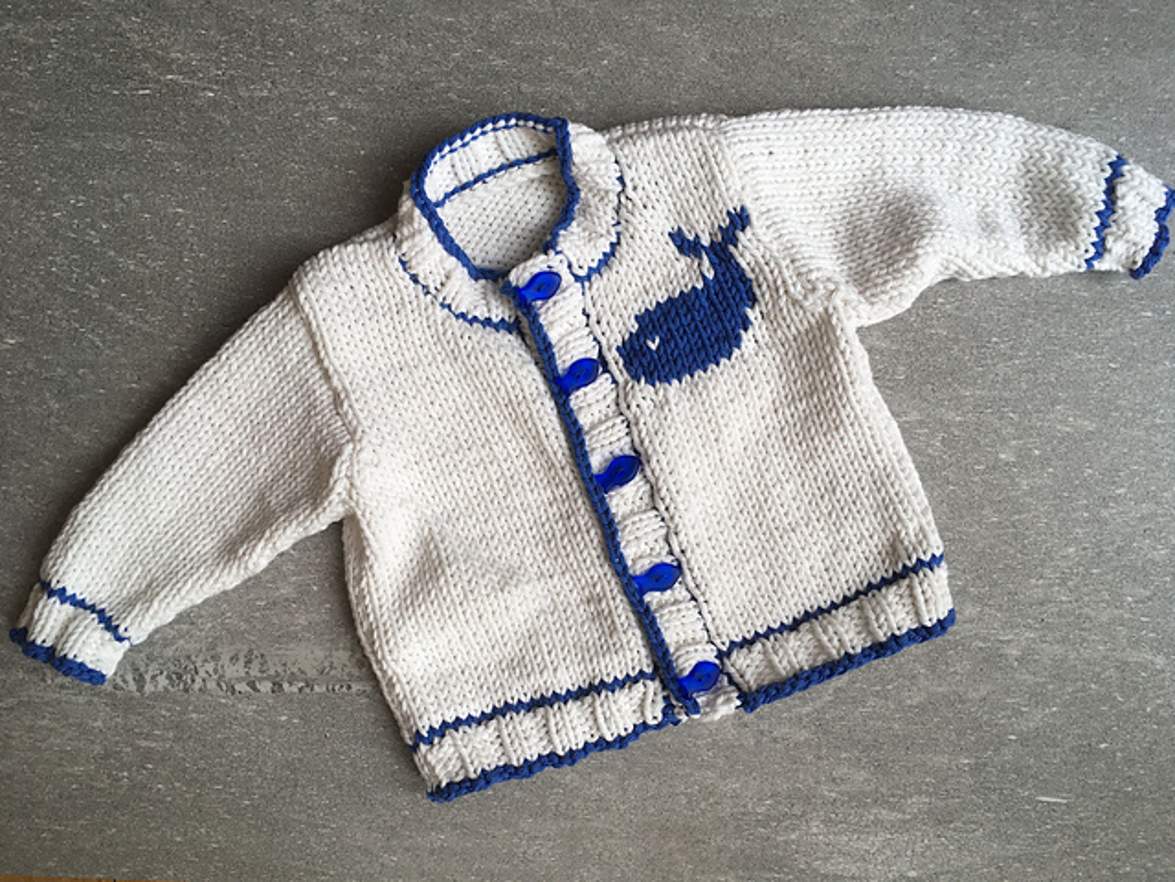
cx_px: 588
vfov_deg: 48.2
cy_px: 441
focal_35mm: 29
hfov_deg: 61.7
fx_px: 984
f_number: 2.2
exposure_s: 1/120
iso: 25
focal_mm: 4.15
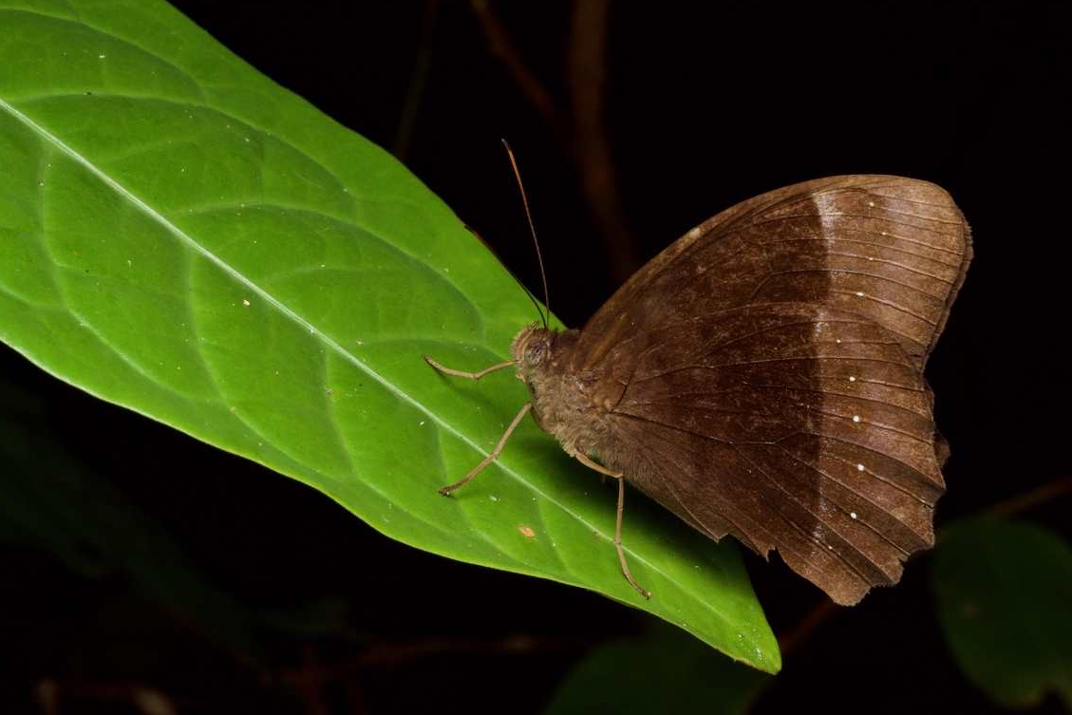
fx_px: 3752
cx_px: 533
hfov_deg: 16.3
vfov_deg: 10.9
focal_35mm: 126
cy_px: 379
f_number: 16
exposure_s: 1/60
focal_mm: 60
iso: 400
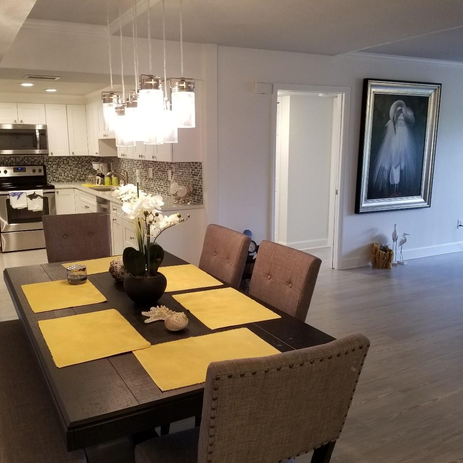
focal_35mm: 31
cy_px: 232
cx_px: 213
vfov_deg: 52.5
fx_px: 469
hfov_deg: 52.5
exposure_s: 1/60
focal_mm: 4.3
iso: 125
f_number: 1.7
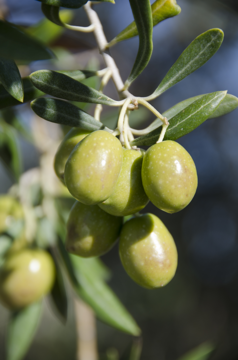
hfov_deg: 4.6
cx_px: 119
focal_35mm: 300
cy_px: 180
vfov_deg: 6.9
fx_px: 2988
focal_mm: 200
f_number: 5.6
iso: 100
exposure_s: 1/320
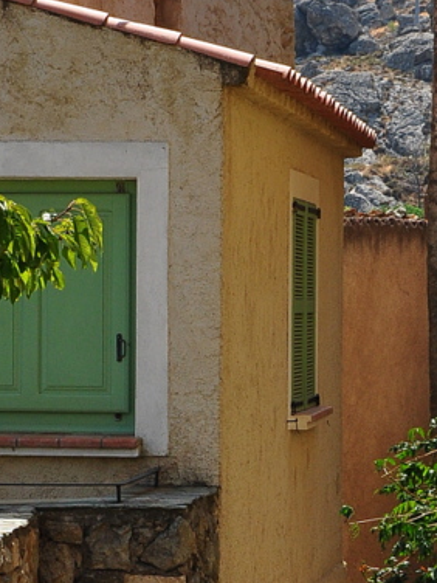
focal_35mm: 138
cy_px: 398
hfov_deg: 10.7
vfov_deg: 14.3
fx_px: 2323
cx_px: 233
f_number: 10
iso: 400
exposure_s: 1/400
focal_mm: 30
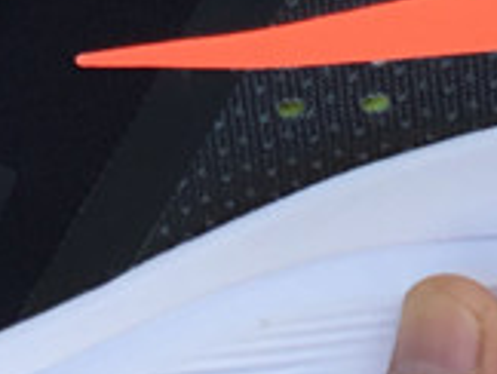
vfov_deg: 8.5
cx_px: 482
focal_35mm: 172
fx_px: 2473
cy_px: -118
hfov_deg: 11.4
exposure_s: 1/240
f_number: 2.4
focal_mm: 3.3
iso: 25
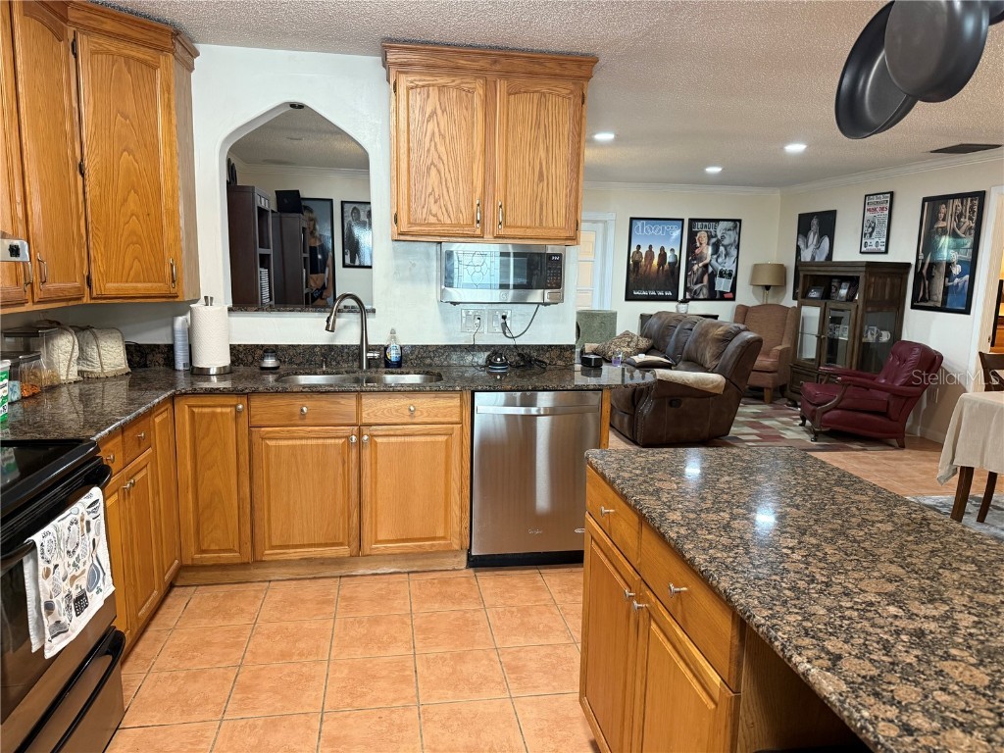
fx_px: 696
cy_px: 376
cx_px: 502
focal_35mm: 24
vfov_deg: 56.8
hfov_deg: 71.6
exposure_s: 1/60
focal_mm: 6.76
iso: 320
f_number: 1.78
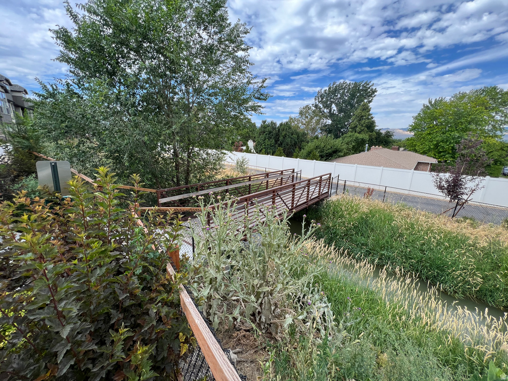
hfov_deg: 106.2
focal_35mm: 13
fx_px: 191
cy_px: 190
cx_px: 254
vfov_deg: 89.9
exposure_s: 1/528
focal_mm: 1.57
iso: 32
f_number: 1.8
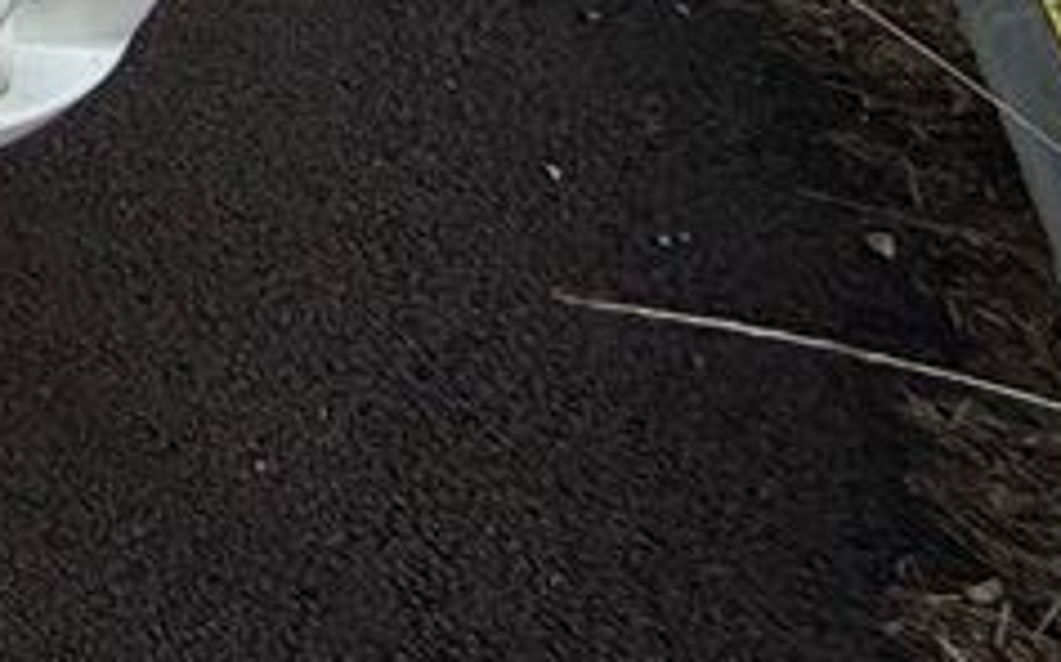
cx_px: -1746
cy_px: -1342
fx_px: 2313
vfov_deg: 10.8
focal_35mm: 80
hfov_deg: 13.5
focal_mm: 2.22
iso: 50
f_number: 2.2
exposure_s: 1/1497
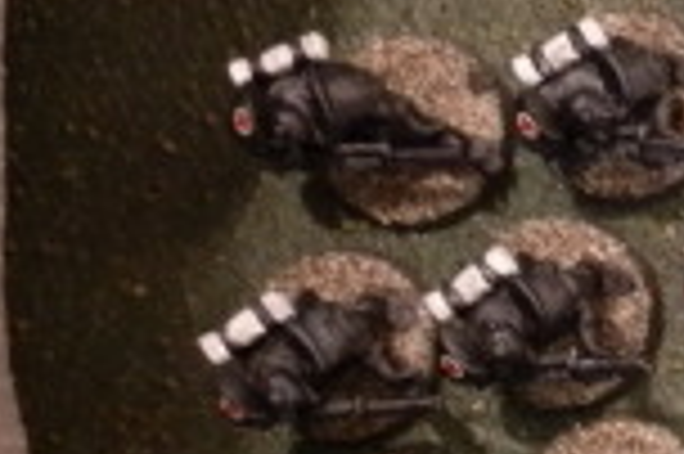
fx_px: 2581
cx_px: 1188
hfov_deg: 13.7
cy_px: 351
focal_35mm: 136
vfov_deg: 10.0
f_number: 3.3
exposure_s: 1/8
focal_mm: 6.78
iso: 400
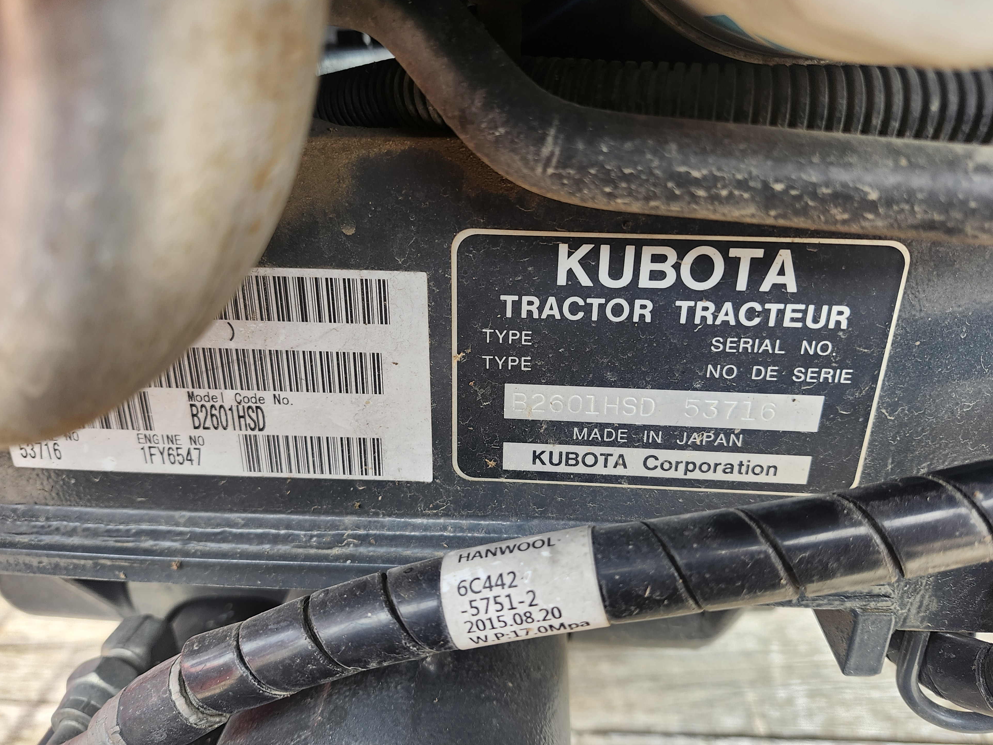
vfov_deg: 56.8
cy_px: 365
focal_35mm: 24
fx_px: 688
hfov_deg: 71.6
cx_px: 484
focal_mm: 5.54
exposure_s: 1/120
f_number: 1.8
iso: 50
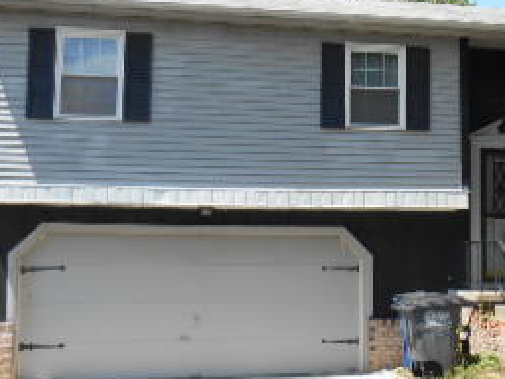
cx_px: 385
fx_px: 948
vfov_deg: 22.6
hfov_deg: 29.3
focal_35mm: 65
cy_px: 178
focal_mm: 4.7
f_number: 3.4
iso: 80
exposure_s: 1/400
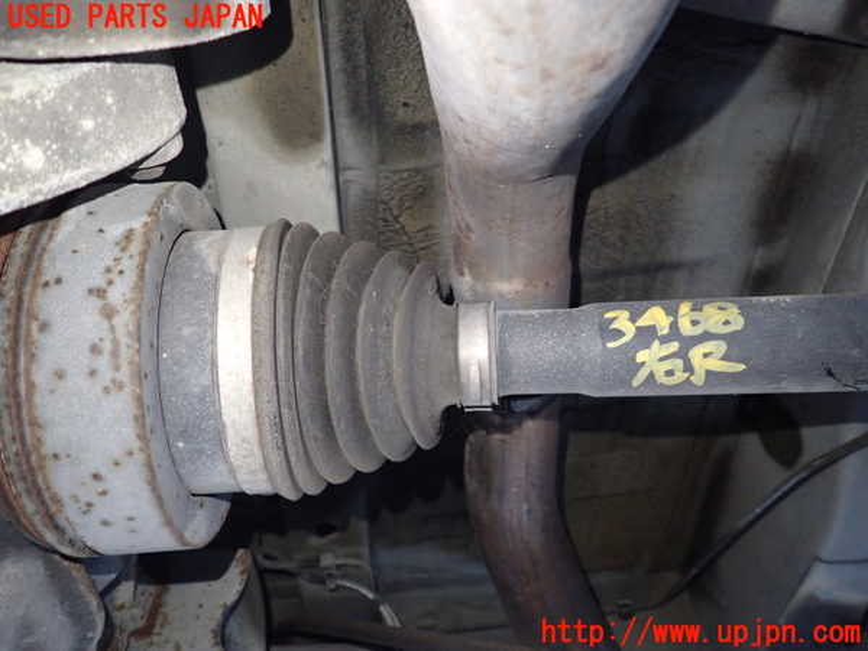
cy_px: 326
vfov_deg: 54.9
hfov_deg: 69.4
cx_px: 434
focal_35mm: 25
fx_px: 627
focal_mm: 4.5
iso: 640
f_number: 2
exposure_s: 1/30
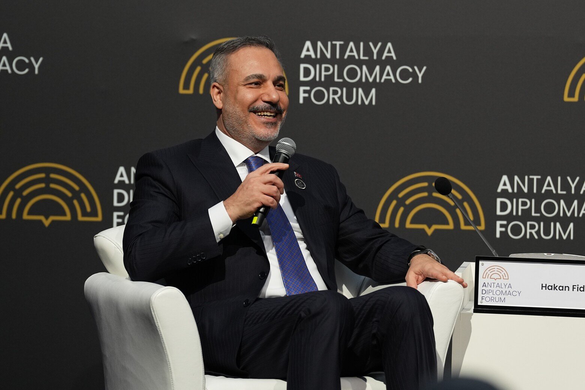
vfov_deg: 4.6
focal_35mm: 300
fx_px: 4875
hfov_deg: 6.9
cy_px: 195
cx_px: 292
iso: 1000
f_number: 3.5
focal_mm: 200
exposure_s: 1/200
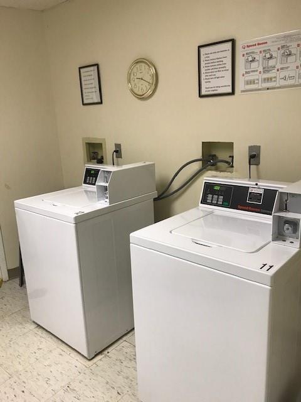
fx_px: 325
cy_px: 201
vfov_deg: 63.4
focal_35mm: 28
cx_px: 150
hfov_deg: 49.7
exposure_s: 1/30
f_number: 1.8
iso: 32
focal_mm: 3.99
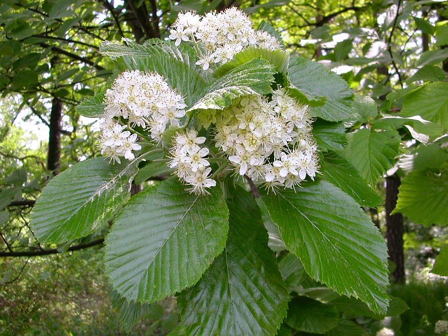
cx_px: 224
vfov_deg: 33.6
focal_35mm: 43
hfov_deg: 43.9
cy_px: 168
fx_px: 557
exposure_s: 1/198
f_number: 2.9
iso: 100
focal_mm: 6.6
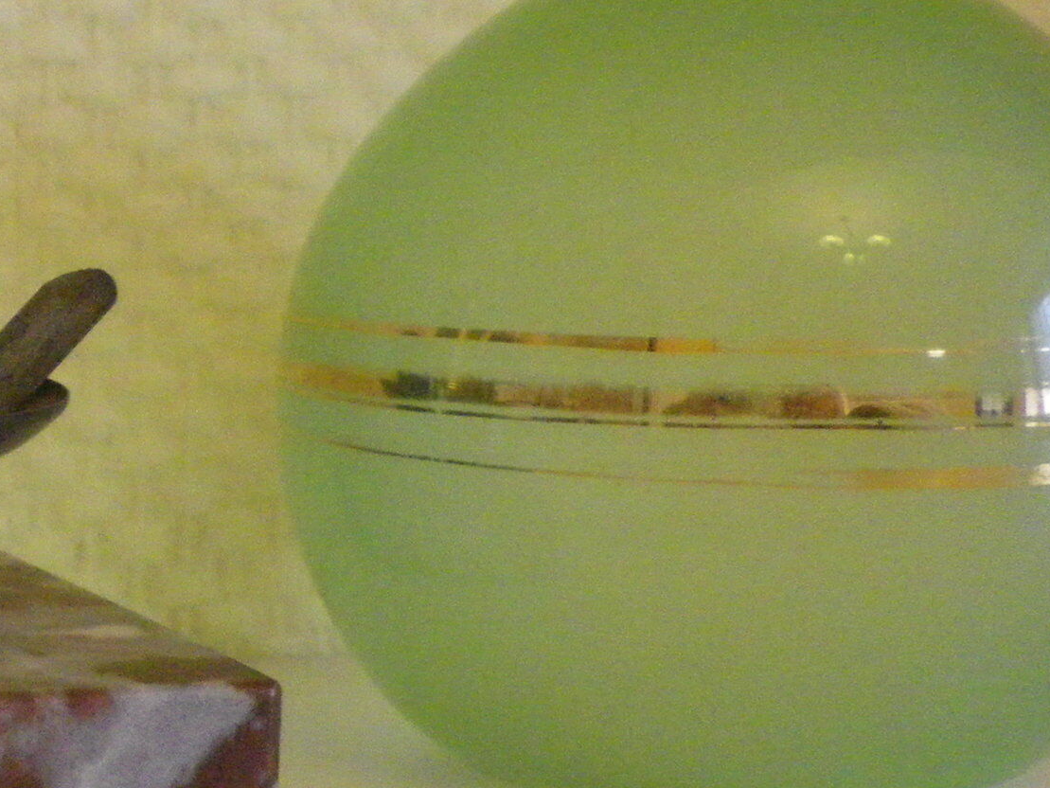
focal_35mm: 101
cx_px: -385
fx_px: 3064
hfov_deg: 17.9
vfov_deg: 14.6
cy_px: 511
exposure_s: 1/60
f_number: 2.6
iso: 400
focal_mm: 4.9
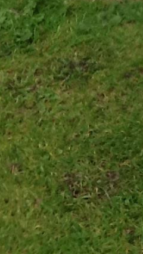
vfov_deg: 19.7
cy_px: 70
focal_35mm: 108
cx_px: 234
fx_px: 727
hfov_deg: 10.7
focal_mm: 2.03
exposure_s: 1/377
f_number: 2.4
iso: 40
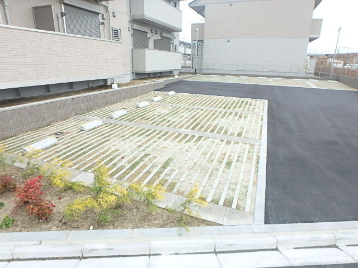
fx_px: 217
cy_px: 134
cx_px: 179
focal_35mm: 21
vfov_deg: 63.4
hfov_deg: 79.0
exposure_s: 1/400
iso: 125
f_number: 3.5
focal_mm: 3.7
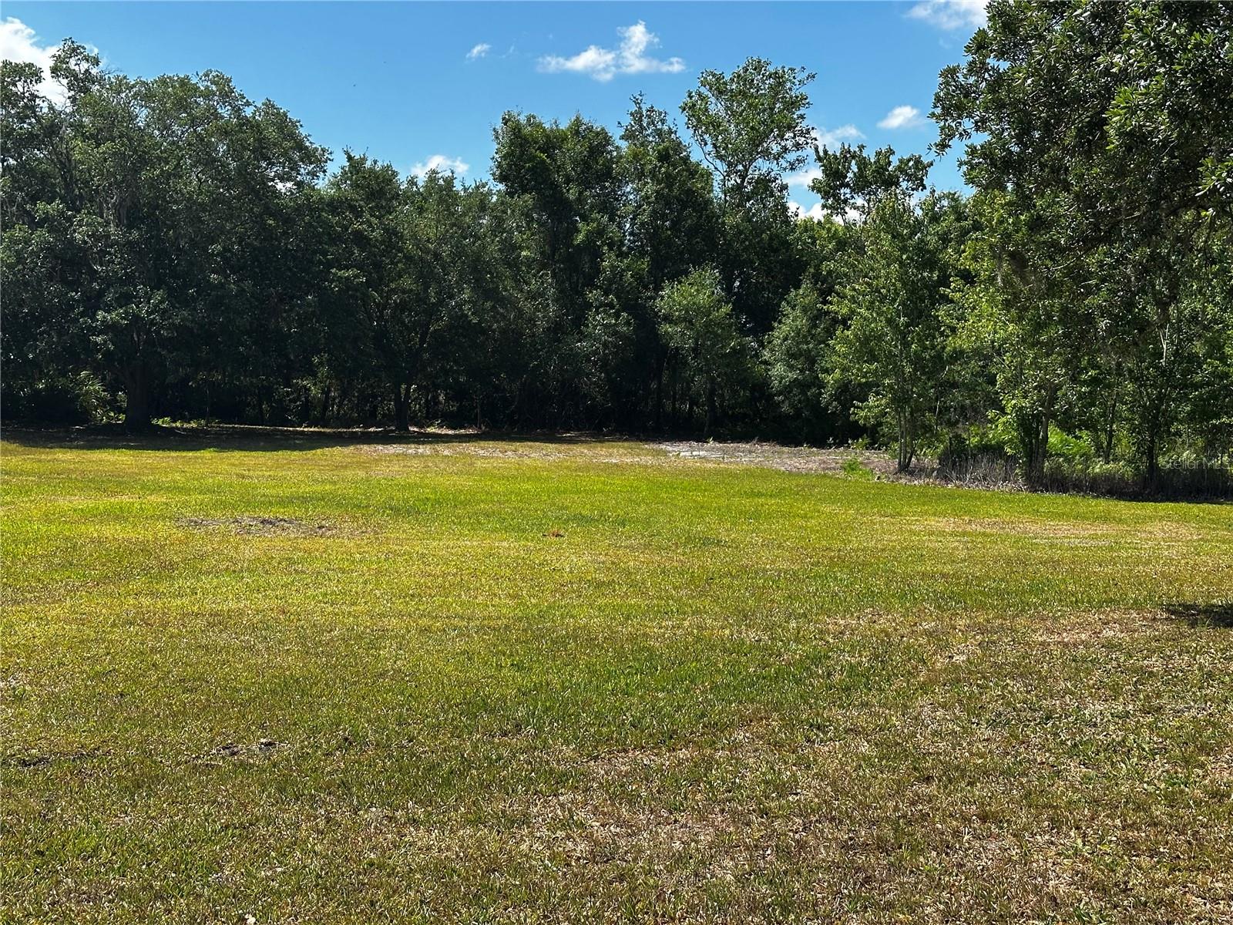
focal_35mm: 48
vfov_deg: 30.3
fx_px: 1710
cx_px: 616
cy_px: 462
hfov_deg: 39.7
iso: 64
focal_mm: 6.86
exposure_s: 1/2410
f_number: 1.78
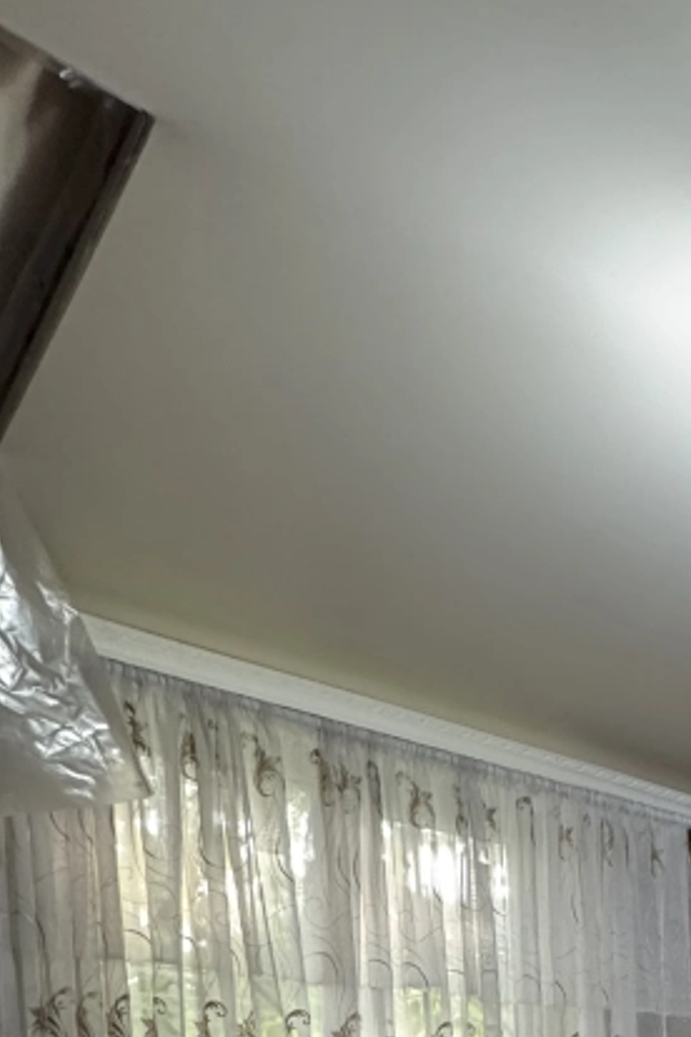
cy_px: 1270
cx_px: 976
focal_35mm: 38
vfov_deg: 37.2
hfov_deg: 27.1
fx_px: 1094
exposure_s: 1/44
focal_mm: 2.22
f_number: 2.2
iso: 400
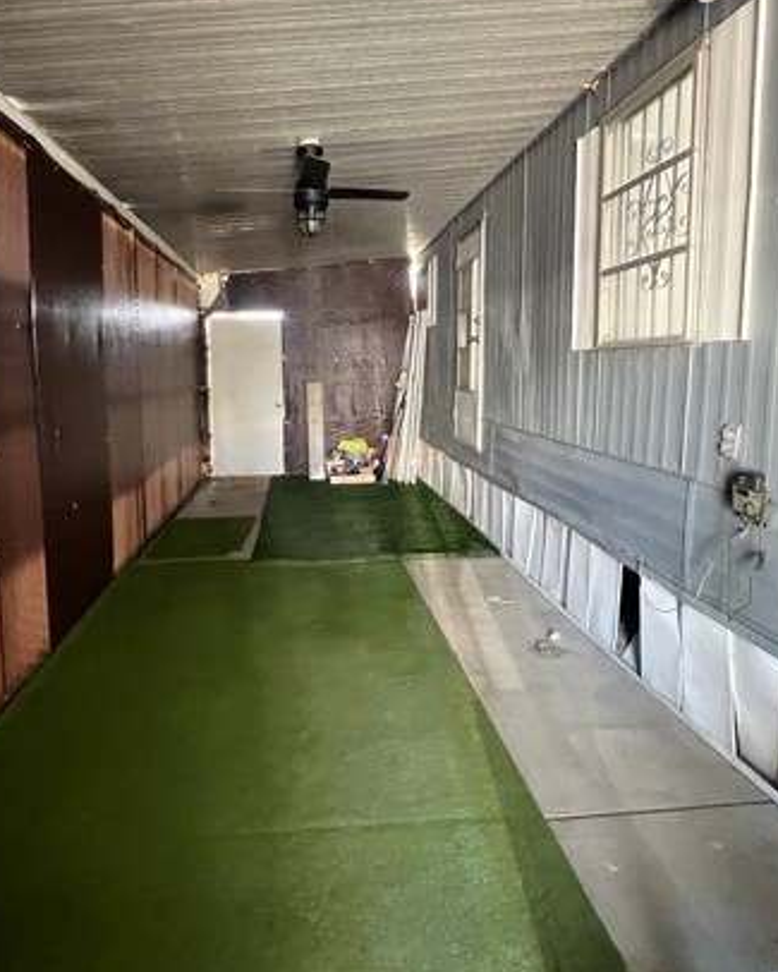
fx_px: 575
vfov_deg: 80.0
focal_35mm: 20
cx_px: 350
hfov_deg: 67.9
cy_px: 424
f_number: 1.8
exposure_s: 1/60
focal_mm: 1.57
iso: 800
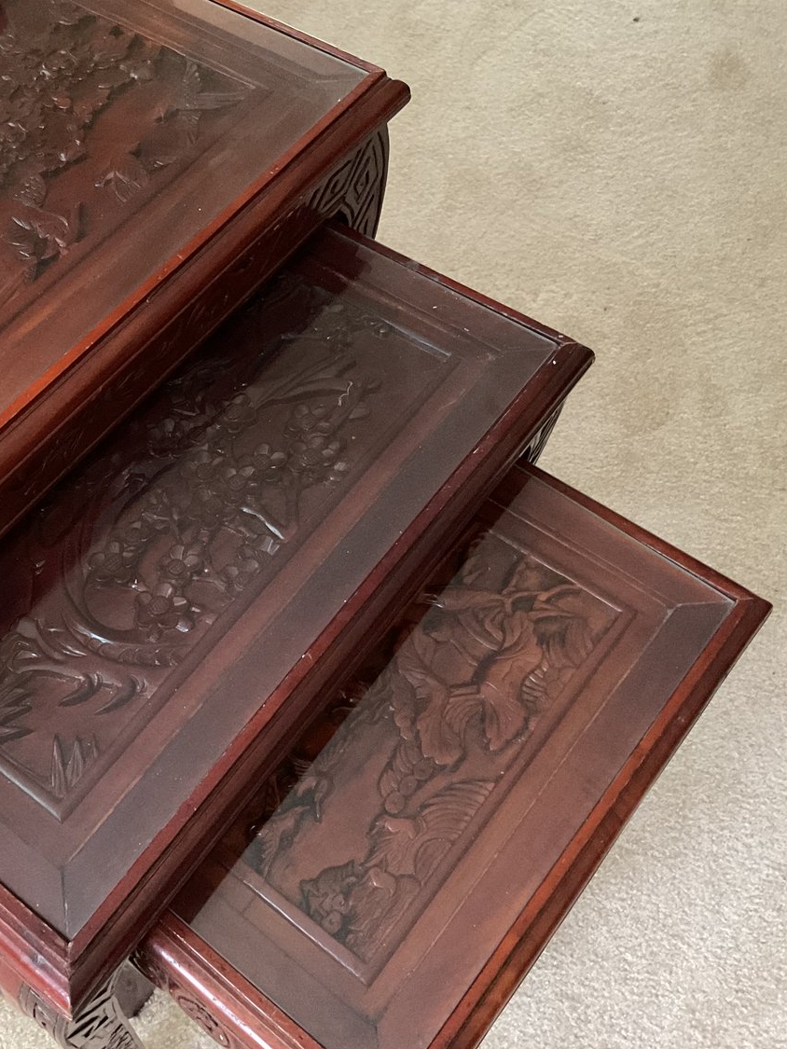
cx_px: 166
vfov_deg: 47.9
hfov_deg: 35.7
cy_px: 528
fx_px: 1182
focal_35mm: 39
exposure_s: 1/24
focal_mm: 3
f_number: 1.8
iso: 500
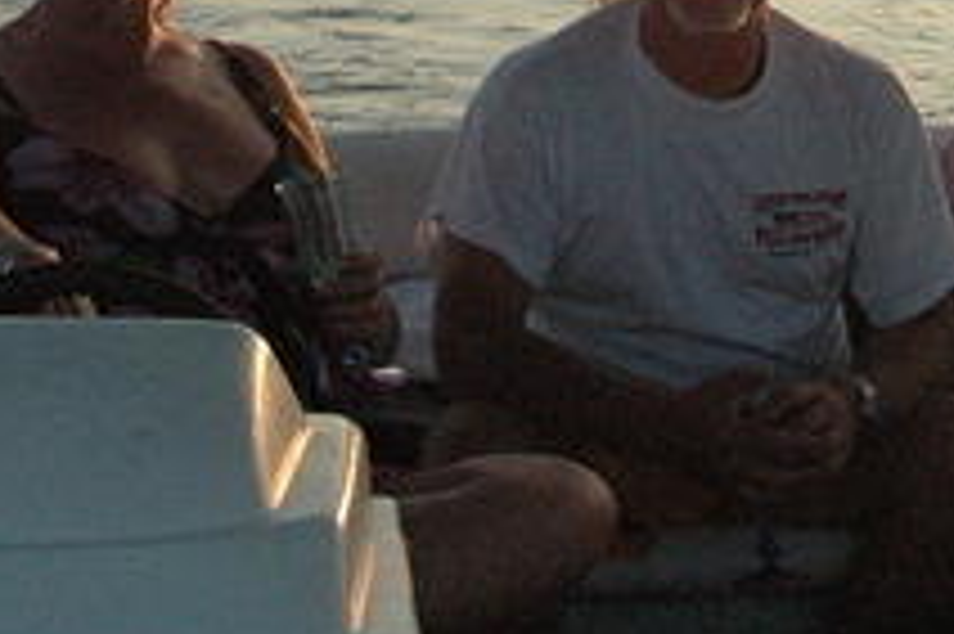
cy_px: 25
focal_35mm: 127
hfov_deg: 16.1
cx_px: 558
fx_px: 3363
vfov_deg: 10.7
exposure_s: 1/640
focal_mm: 28
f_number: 13
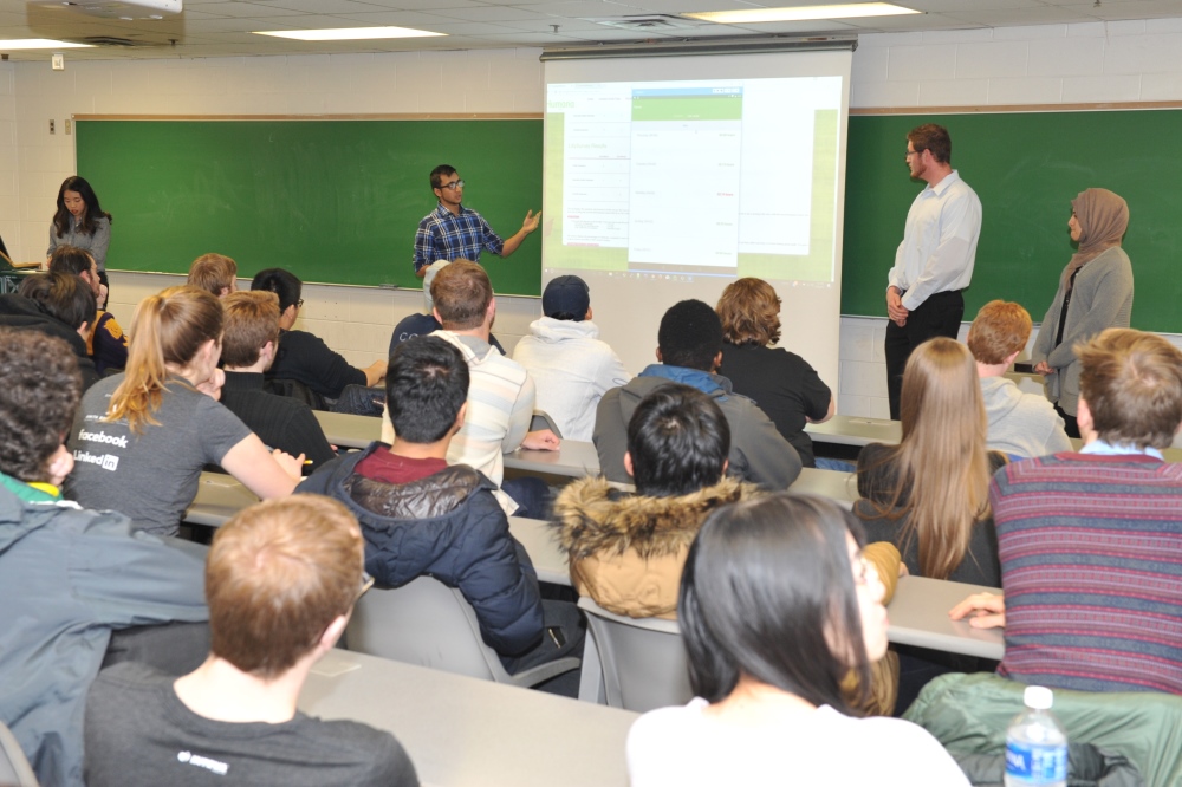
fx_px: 1641
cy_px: 394
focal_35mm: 50
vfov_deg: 27.0
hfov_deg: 39.6
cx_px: 591
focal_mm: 50
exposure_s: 1/60
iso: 1400
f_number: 7.1
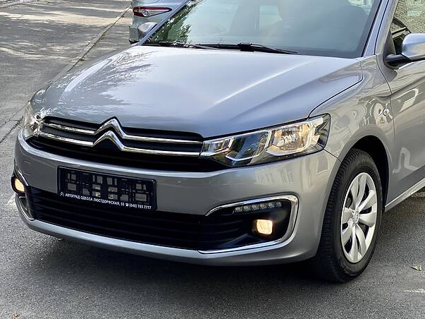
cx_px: 254
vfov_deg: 21.2
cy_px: 115
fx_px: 847
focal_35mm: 69
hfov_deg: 28.1
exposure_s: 1/639
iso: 20
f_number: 2
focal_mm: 6
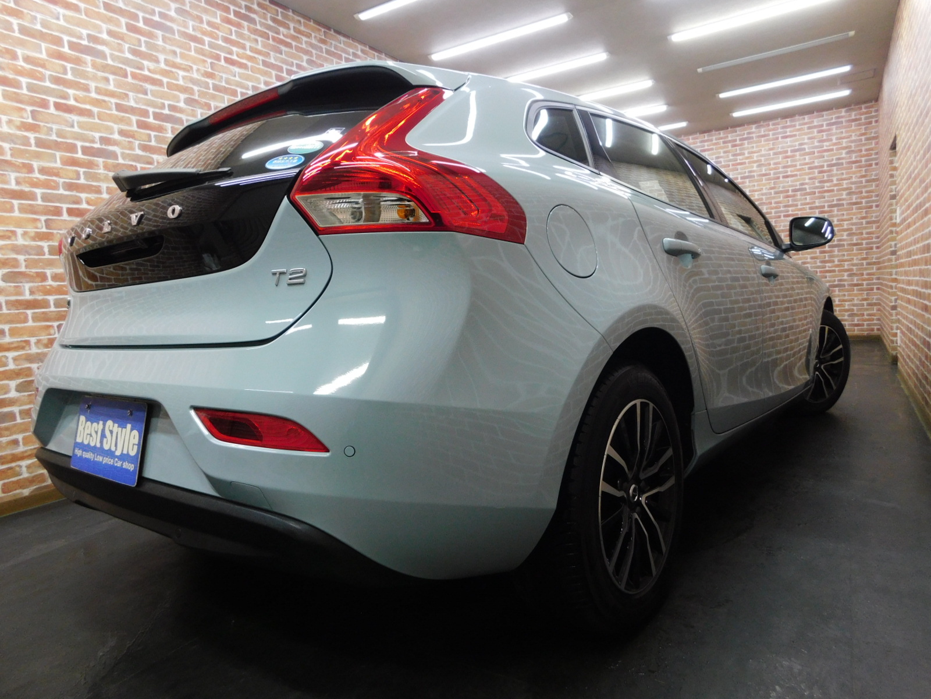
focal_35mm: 23
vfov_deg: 58.9
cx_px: 466
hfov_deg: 73.9
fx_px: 619
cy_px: 350
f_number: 3
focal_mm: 4
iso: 250
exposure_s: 1/30
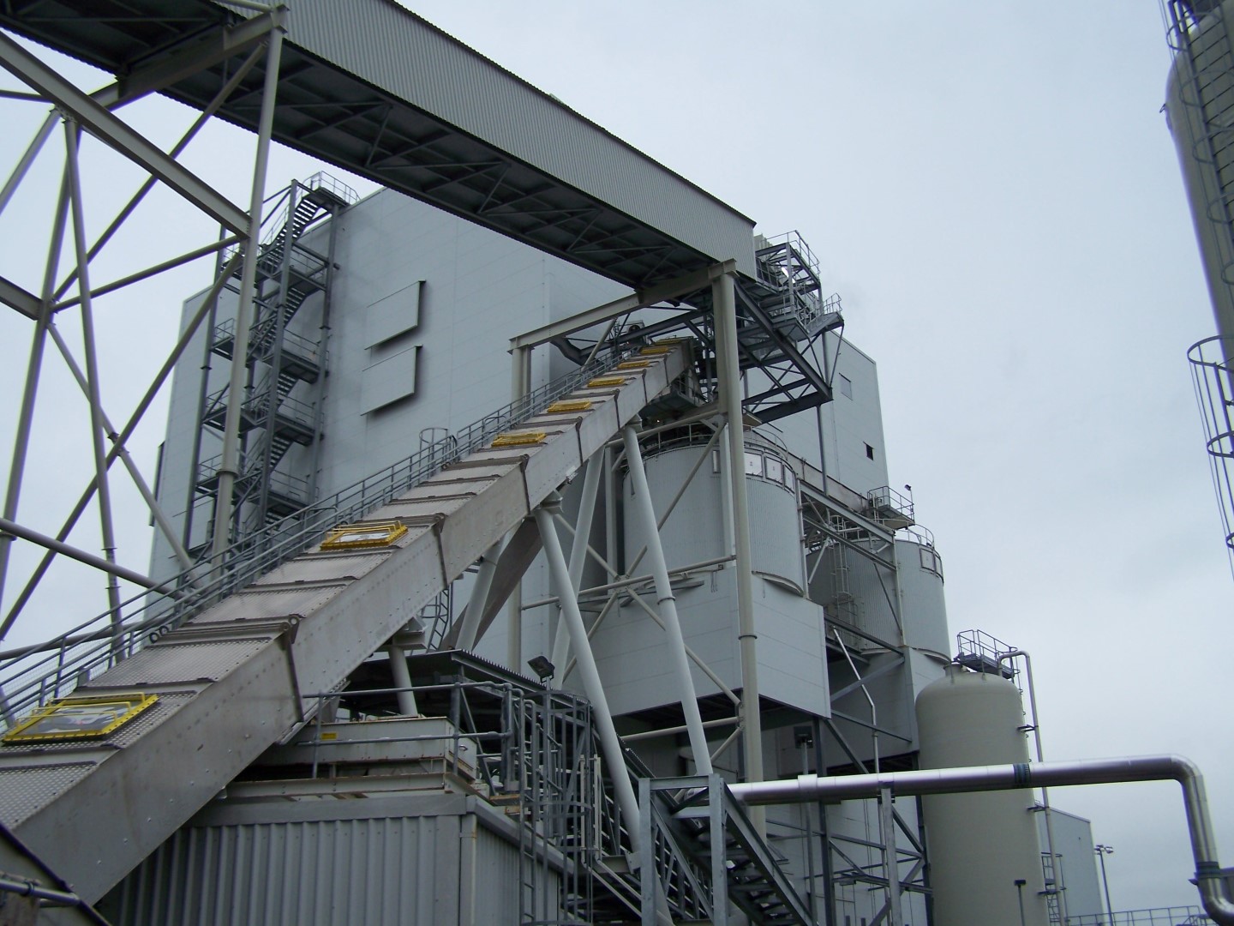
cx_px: 617
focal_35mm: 38
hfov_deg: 49.0
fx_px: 1355
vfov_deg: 37.7
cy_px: 463
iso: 64
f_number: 2.8
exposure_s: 1/250
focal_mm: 6.3
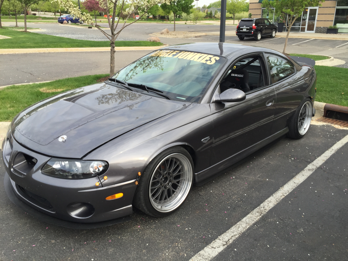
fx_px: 292
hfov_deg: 61.7
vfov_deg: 48.2
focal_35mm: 29
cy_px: 130
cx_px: 174
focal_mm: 4.15
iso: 32
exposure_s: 1/399
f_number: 2.2
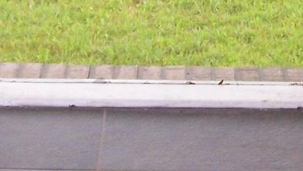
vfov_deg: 8.4
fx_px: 1133
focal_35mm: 141
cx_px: 167
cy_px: -110
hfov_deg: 15.2
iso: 140
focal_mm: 5.5
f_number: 2.8
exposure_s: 1/60
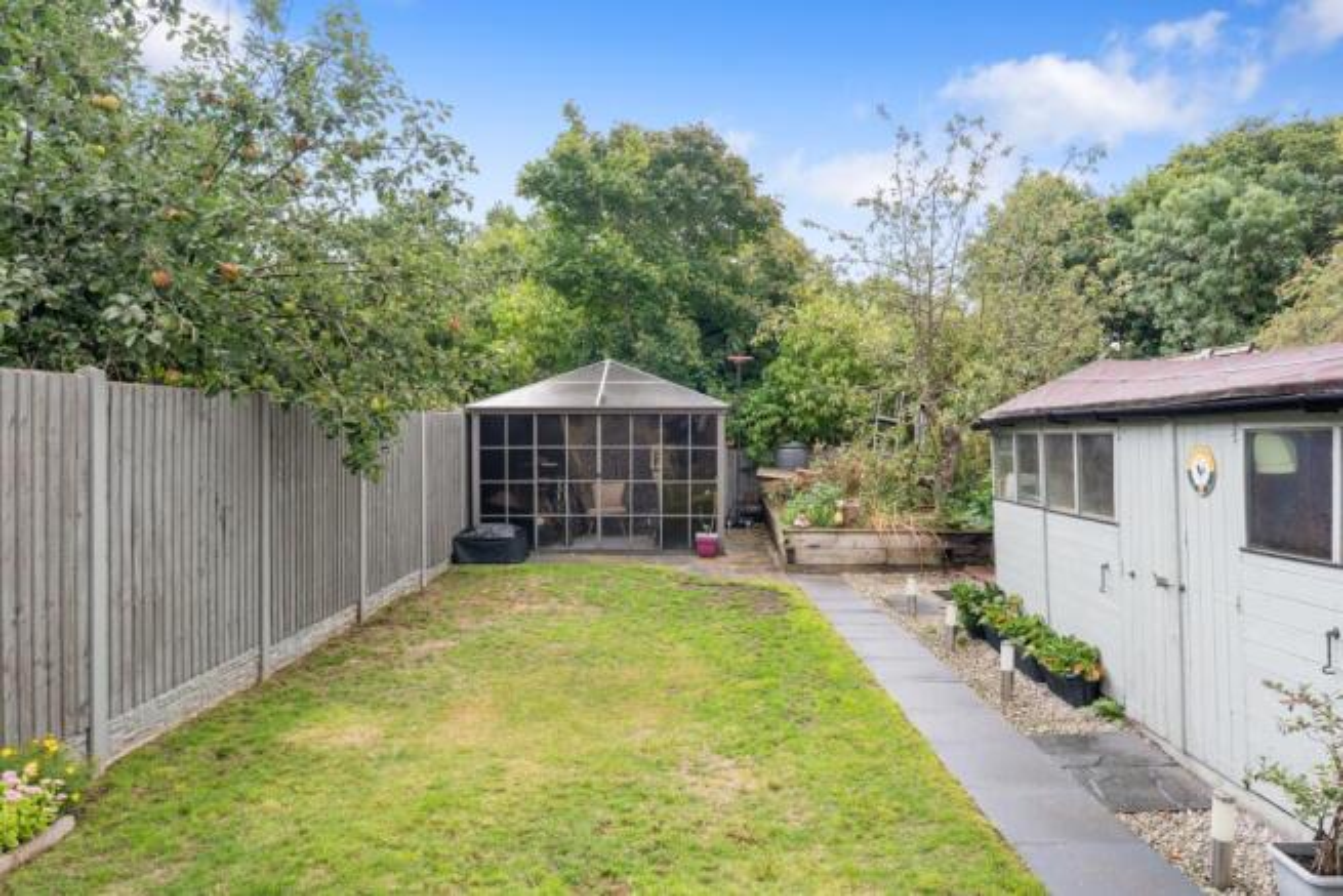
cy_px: 448
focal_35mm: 24
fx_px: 895
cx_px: 672
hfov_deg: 73.7
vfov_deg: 53.2
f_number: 8
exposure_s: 1/50
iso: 1000
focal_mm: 24
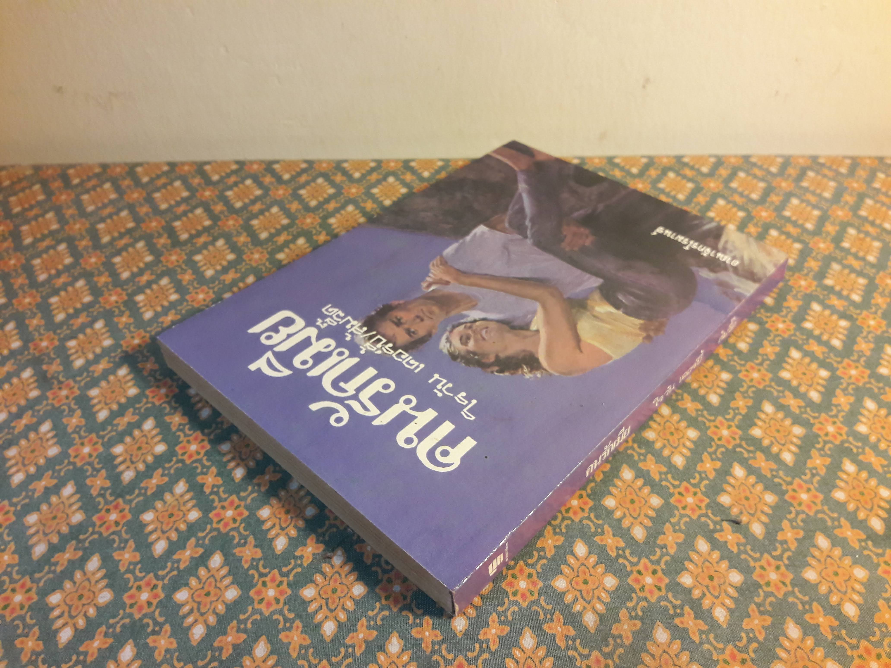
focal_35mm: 28
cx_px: 446
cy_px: 334
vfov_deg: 49.7
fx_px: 721
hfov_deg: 63.4
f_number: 1.9
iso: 125
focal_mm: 3.7
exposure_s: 1/33
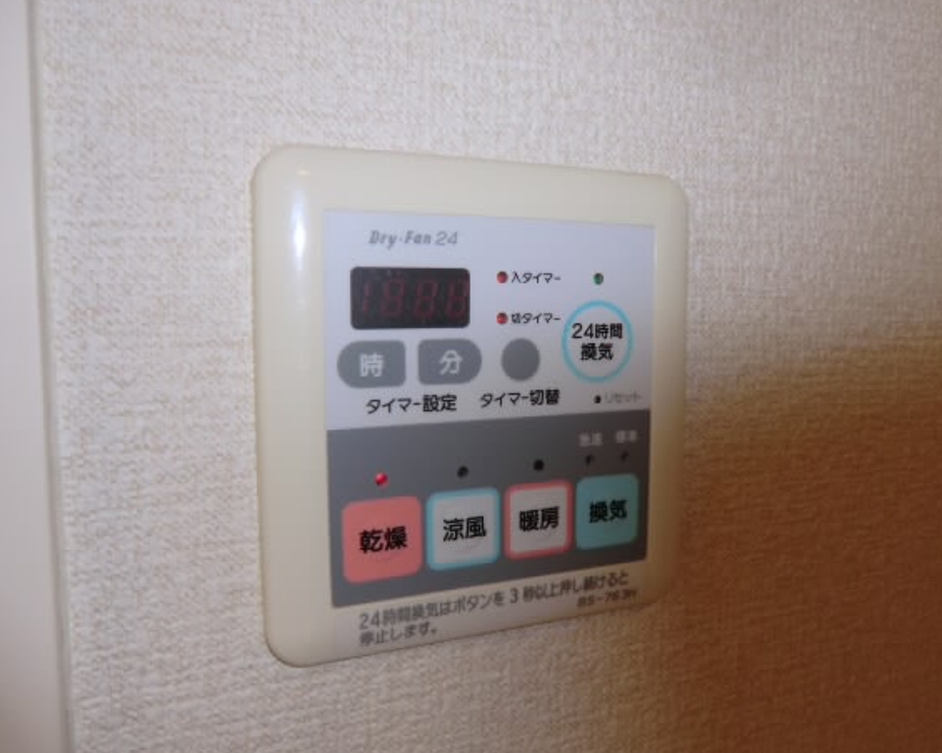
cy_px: 387
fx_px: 809
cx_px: 520
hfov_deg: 60.3
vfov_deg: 50.0
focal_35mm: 29
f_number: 3.2
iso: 160
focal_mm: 4.3
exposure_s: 1/60
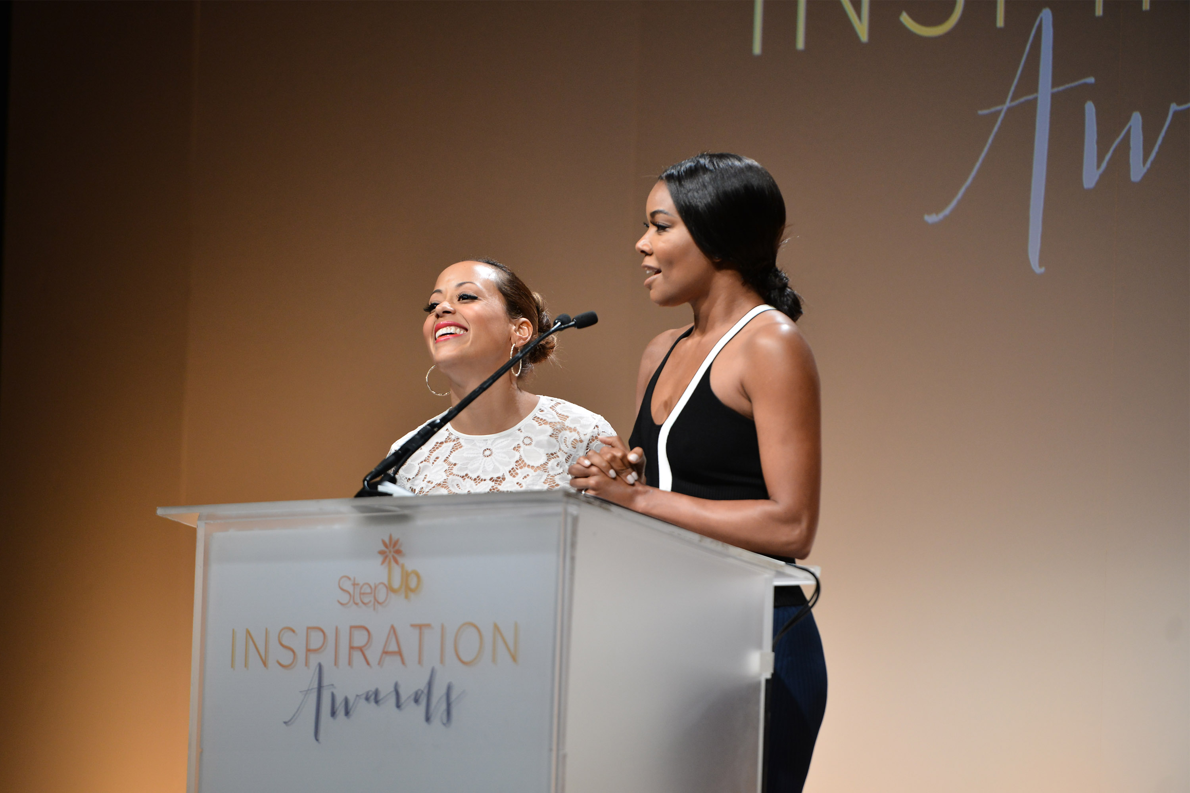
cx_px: 595
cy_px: 396
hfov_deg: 10.3
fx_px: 6611
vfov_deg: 6.9
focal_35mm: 200
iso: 1000
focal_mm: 200
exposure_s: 1/200
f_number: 2.8
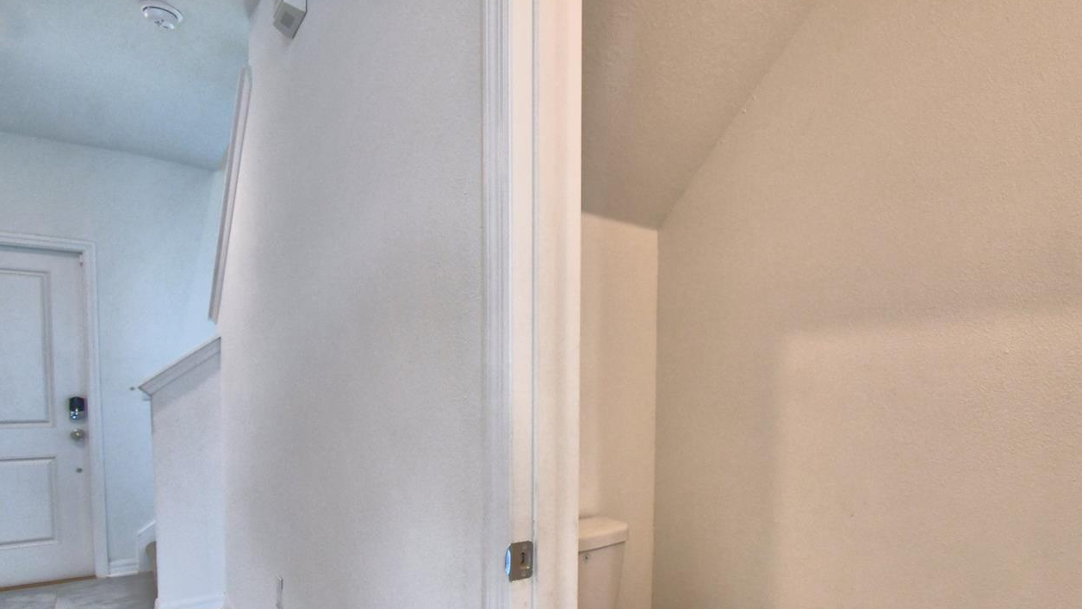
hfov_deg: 86.0
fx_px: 574
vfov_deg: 54.4
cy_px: 423
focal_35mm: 20
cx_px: 622
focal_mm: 10
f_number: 4.5
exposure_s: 1/100
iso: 400
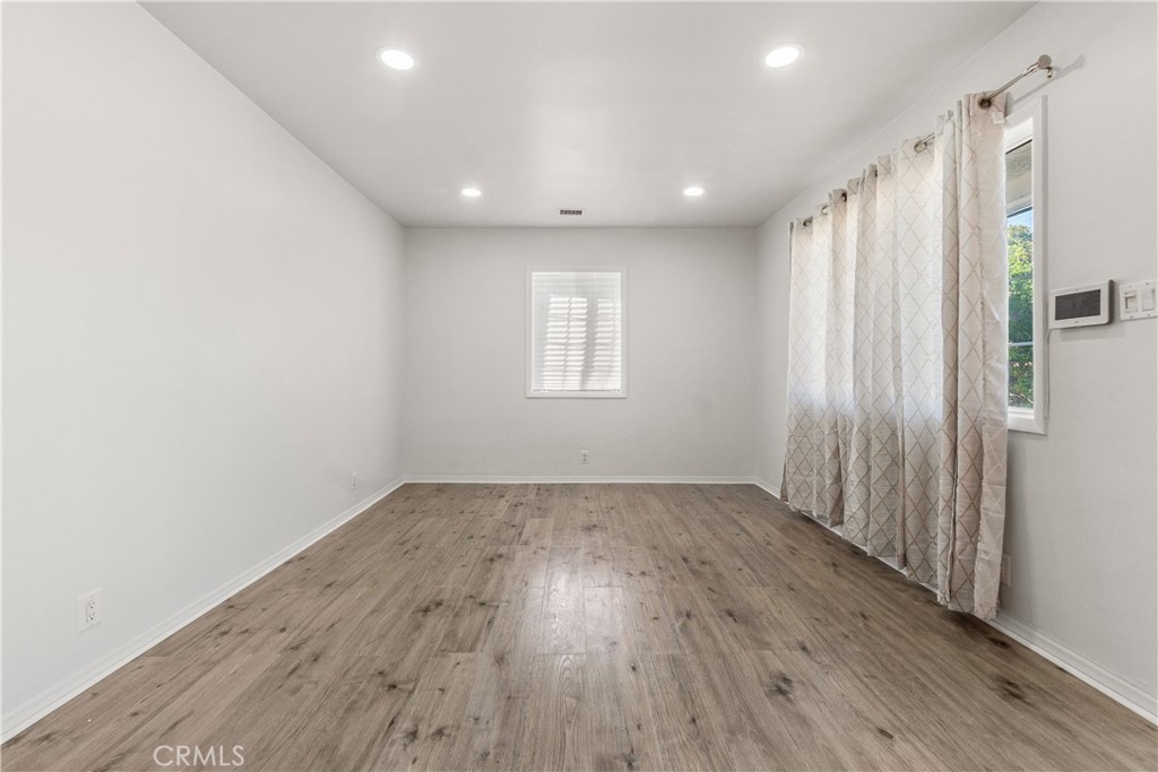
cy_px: 386
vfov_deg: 77.3
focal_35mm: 15
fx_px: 483
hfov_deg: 100.4
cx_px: 579
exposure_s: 1/50
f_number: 8
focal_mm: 10
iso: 400
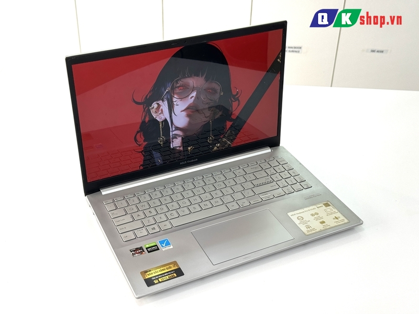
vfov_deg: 30.3
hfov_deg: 39.7
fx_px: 581
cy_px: 157
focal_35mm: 48
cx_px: 210
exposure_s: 1/121
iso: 50
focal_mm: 6.76
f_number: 1.78
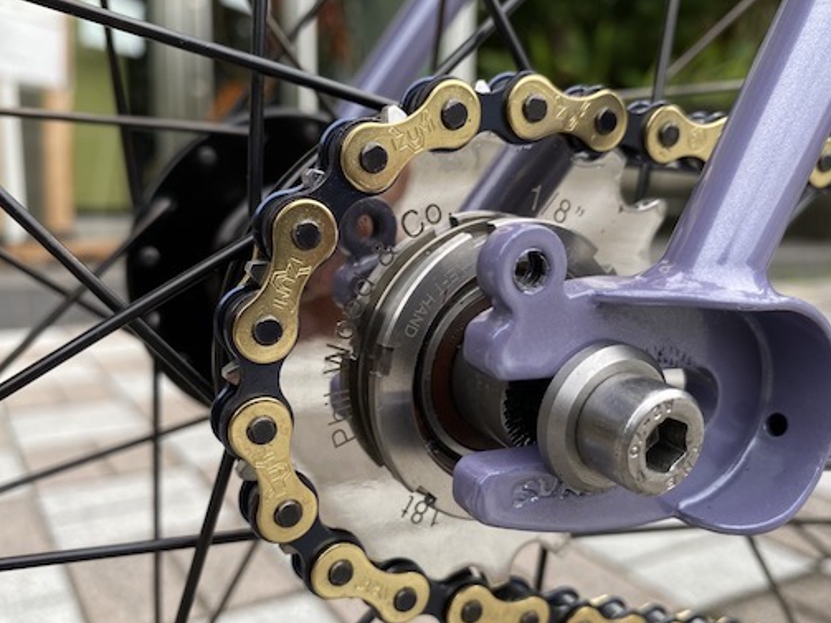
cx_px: 400
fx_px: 744
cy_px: 355
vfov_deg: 45.3
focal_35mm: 31
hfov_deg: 58.3
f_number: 1.8
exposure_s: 1/389
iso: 32
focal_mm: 4.25
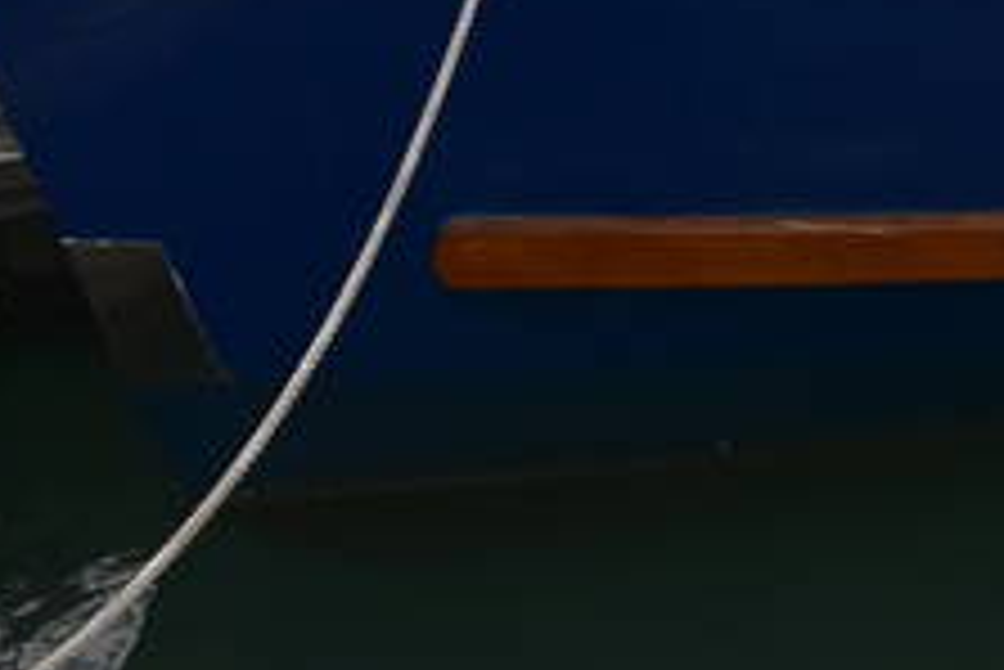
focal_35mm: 69
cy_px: -214
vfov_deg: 18.4
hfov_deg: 25.5
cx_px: 1288
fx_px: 1919
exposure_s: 1/250
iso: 400
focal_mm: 13
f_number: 10
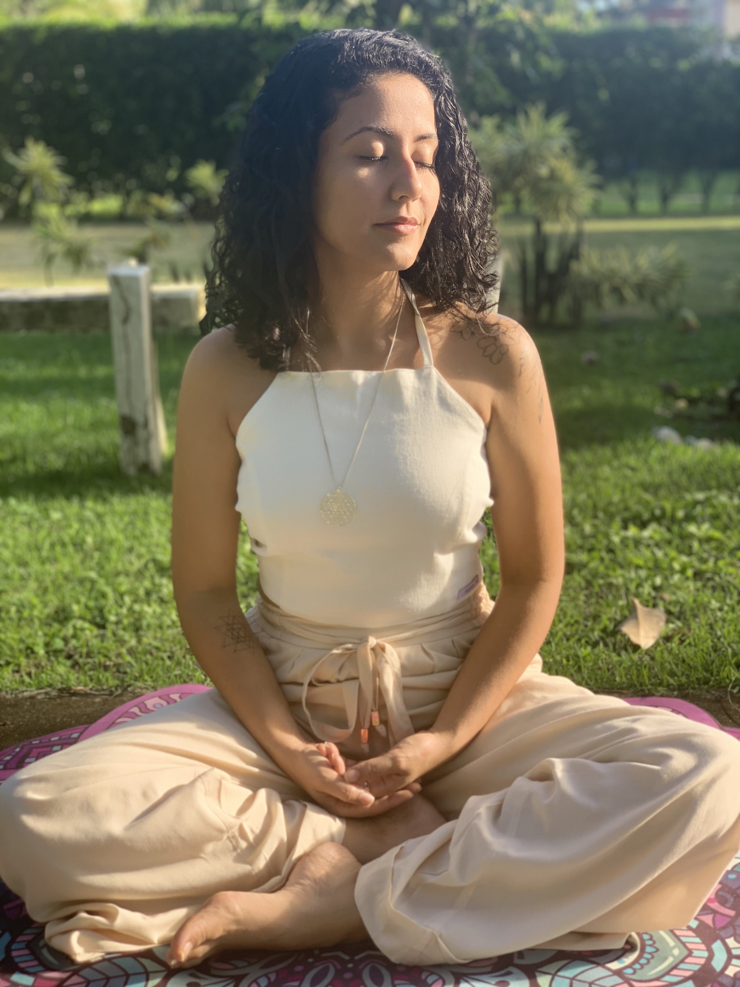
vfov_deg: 36.8
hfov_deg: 28.0
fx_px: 1482
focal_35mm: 52
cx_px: 370
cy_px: 494
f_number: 2.4
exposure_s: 1/122
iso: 20
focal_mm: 6
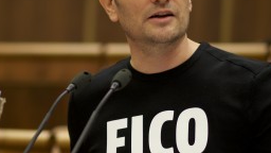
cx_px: 108
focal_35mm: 223
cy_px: 92
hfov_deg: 9.7
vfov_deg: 5.4
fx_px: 1602
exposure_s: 1/320
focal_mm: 85
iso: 640
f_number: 1.8
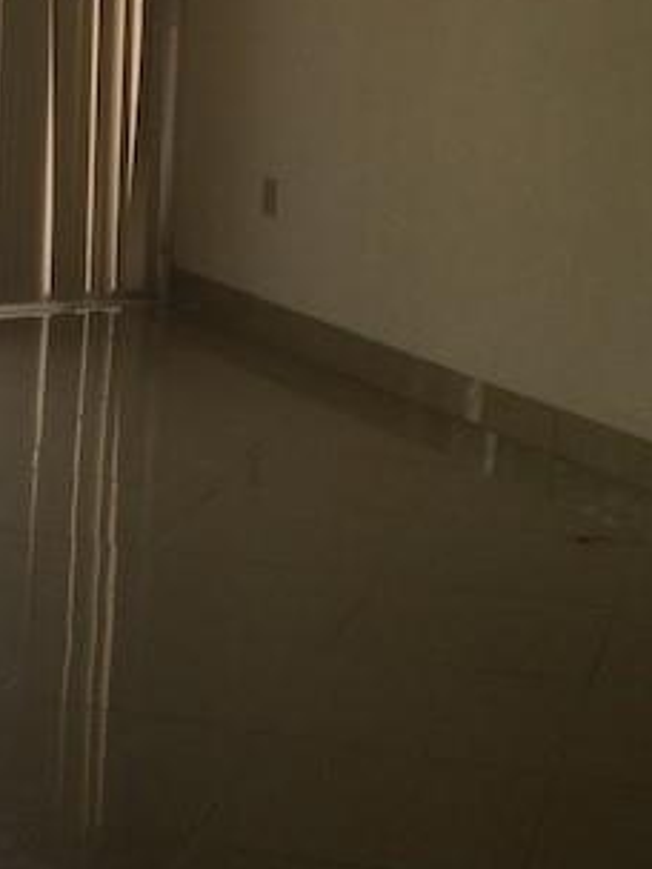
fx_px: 2536
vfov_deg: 19.4
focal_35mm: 101
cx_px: 154
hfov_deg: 14.6
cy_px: 300
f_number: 2.2
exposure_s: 1/155
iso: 32
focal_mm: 4.12
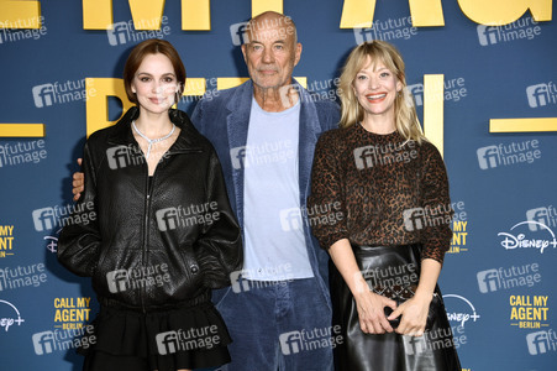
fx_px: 1623
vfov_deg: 13.0
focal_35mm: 105
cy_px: 186
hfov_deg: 19.5
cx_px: 278
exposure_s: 1/200
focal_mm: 105
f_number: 5.6
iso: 800
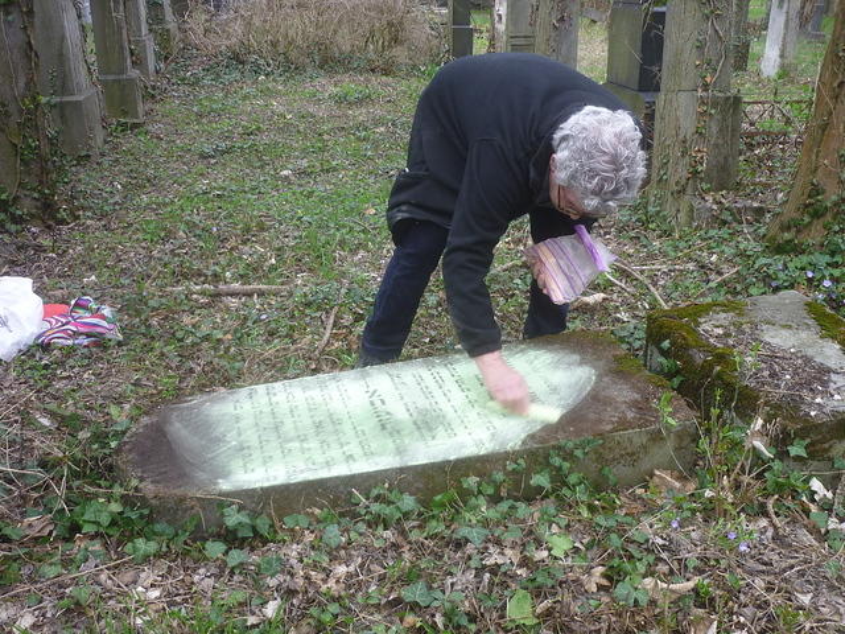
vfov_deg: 42.9
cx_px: 422
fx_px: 806
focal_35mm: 33
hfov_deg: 55.4
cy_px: 317
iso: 80
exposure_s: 1/60
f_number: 2.8
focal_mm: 5.5
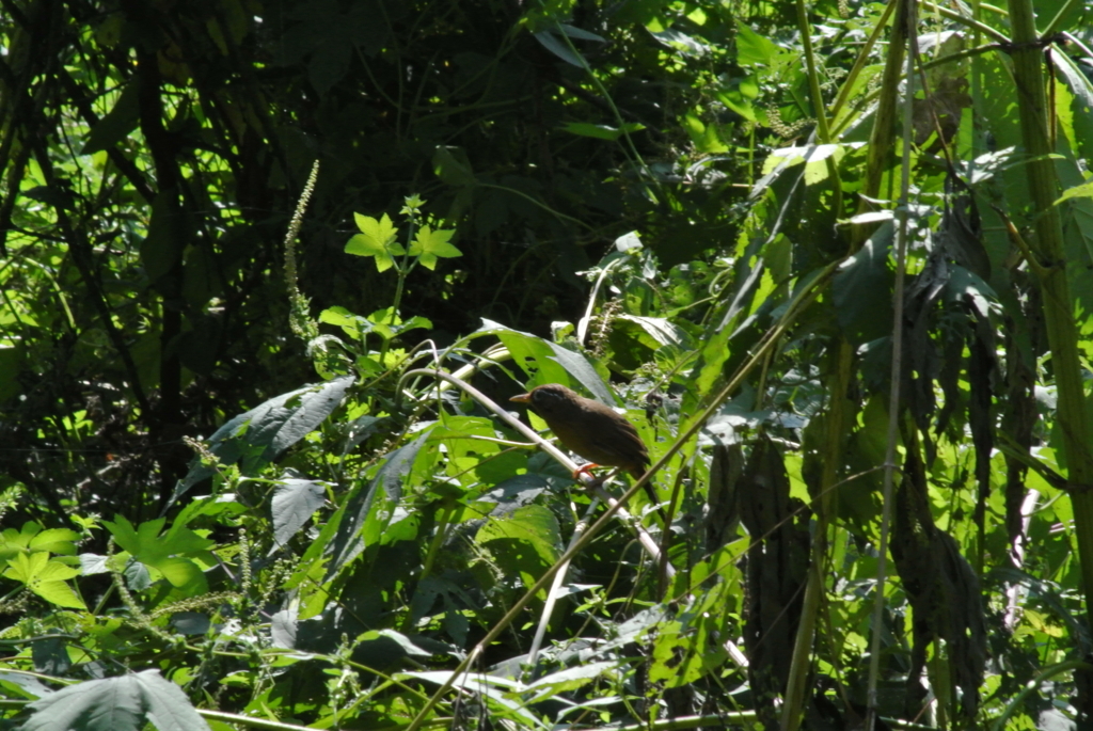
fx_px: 15986
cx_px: 546
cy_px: 366
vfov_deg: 2.6
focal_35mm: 526
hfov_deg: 3.9
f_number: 16
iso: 800
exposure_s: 1/200
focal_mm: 195
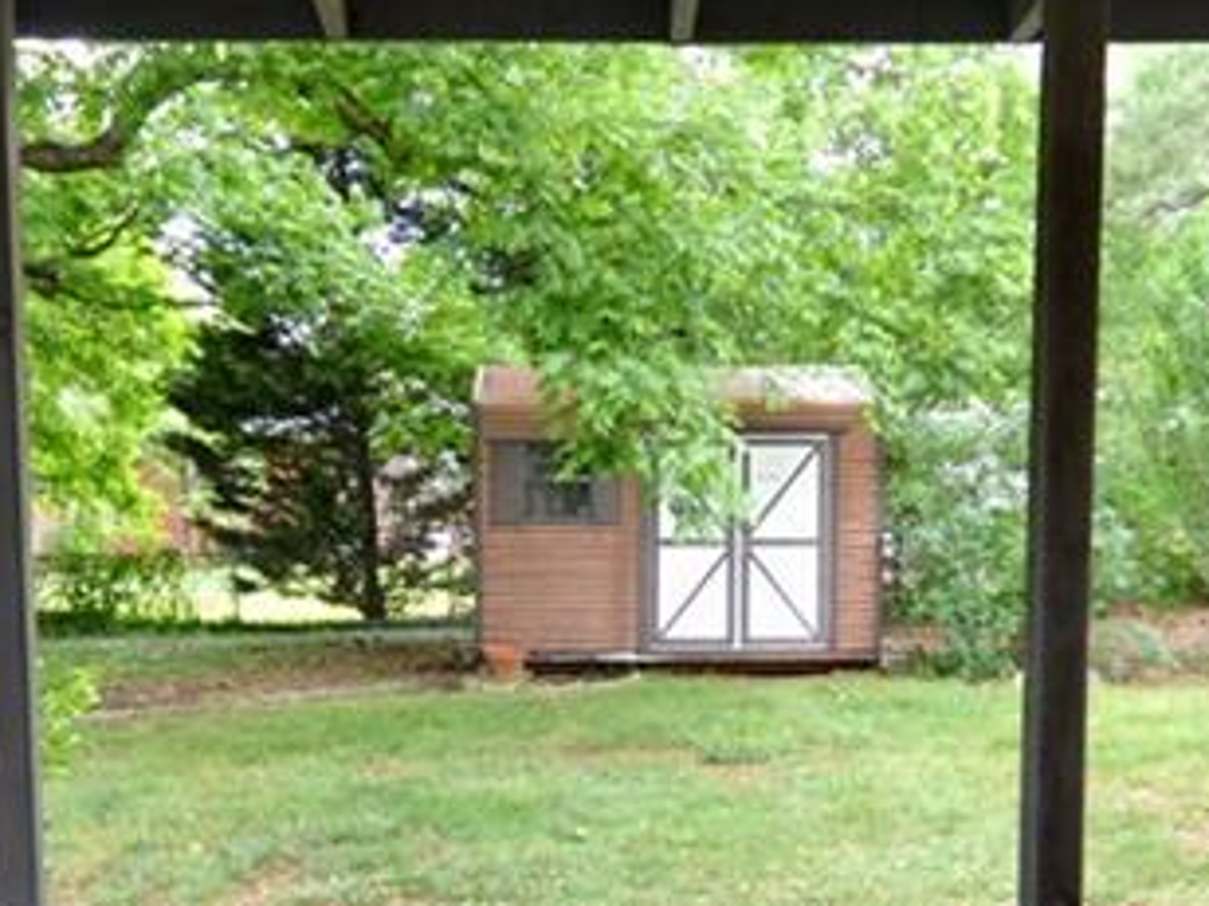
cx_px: 640
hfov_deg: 39.6
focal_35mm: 48
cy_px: 733
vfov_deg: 29.5
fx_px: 1676
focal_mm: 10
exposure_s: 1/60
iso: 400
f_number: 4
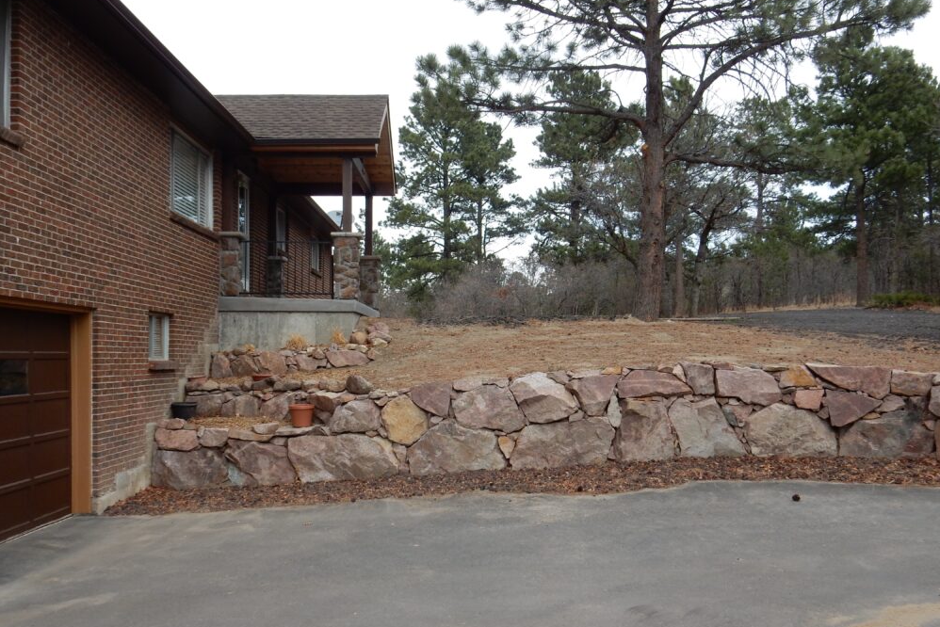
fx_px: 836
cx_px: 480
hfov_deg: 58.7
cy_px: 332
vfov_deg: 41.1
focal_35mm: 32
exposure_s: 1/400
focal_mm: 5.4
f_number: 4
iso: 125
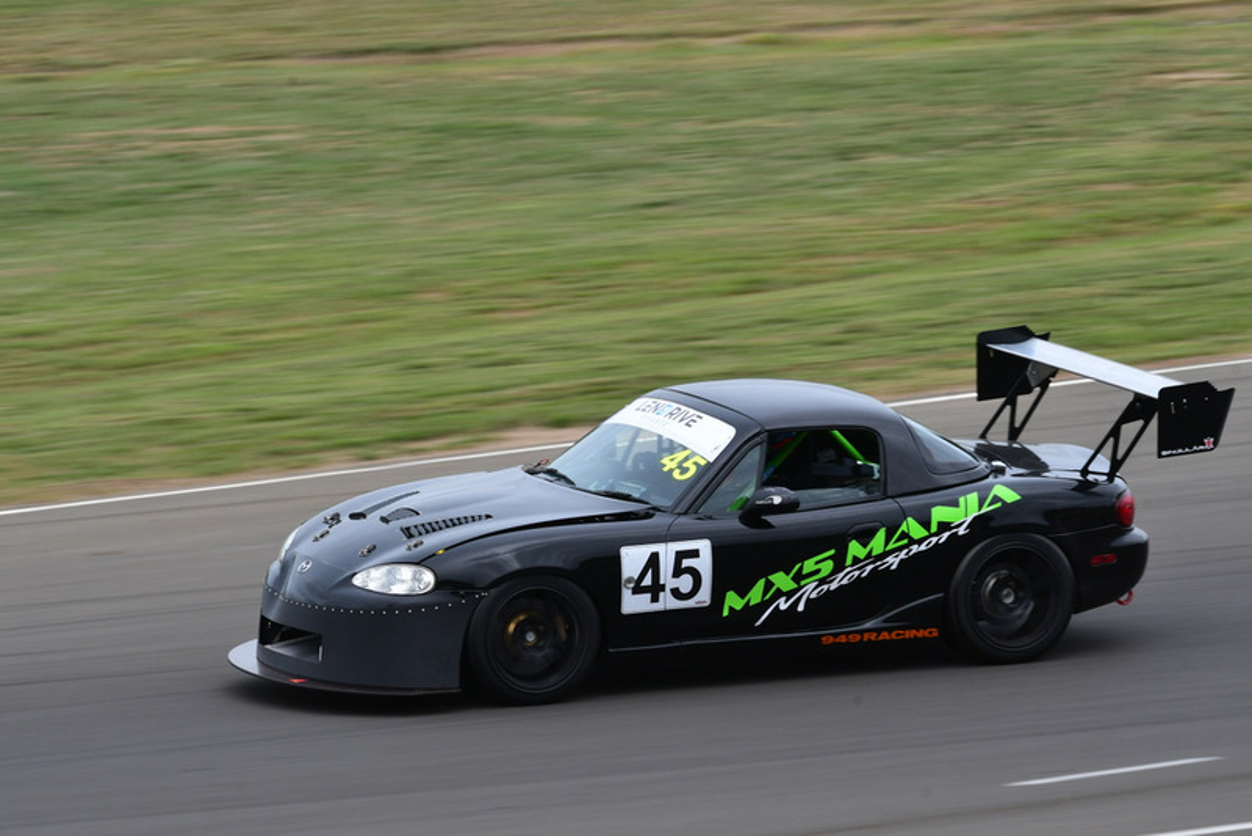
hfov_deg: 4.4
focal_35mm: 465
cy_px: 418
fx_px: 16177
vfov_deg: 3.0
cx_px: 626
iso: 250
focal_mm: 310
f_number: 13
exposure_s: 1/200
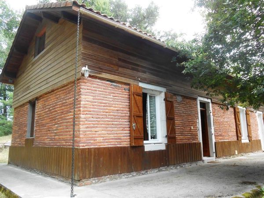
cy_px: 99
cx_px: 132
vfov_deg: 53.1
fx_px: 198
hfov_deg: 67.3
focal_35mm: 26
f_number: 3.5
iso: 200
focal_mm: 4.6
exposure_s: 1/250
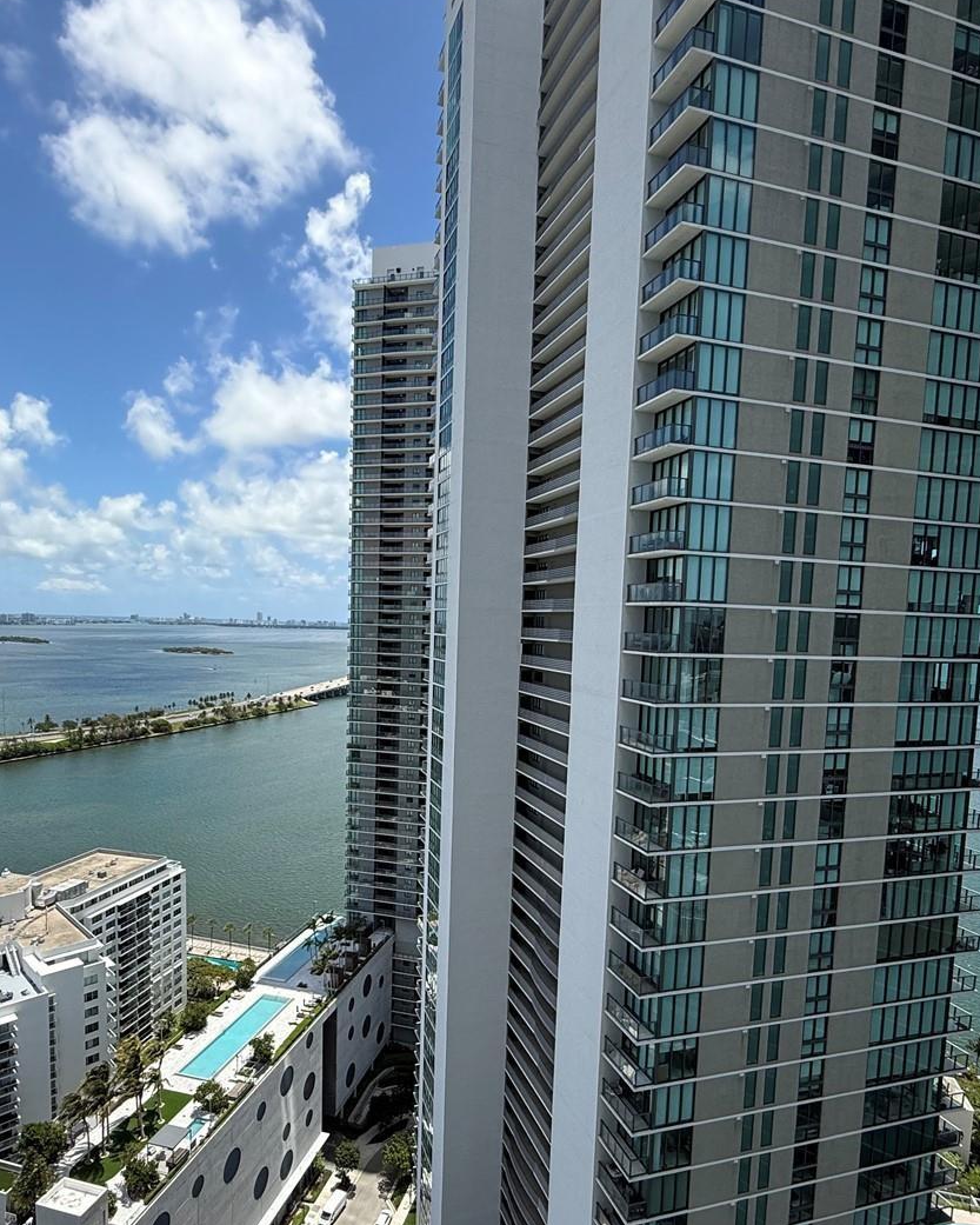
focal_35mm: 21
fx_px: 761
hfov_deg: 65.5
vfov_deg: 77.3
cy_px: 692
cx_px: 469
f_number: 2.2
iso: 50
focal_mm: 2.22
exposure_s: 1/1901
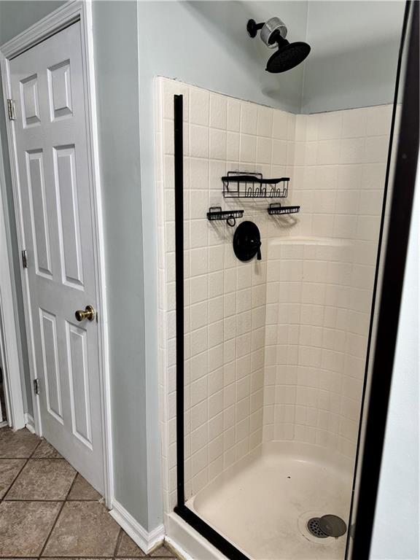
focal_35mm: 24
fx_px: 388
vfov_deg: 71.6
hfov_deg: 56.8
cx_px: 210
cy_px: 280
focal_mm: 6.76
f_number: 1.78
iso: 200
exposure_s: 1/120
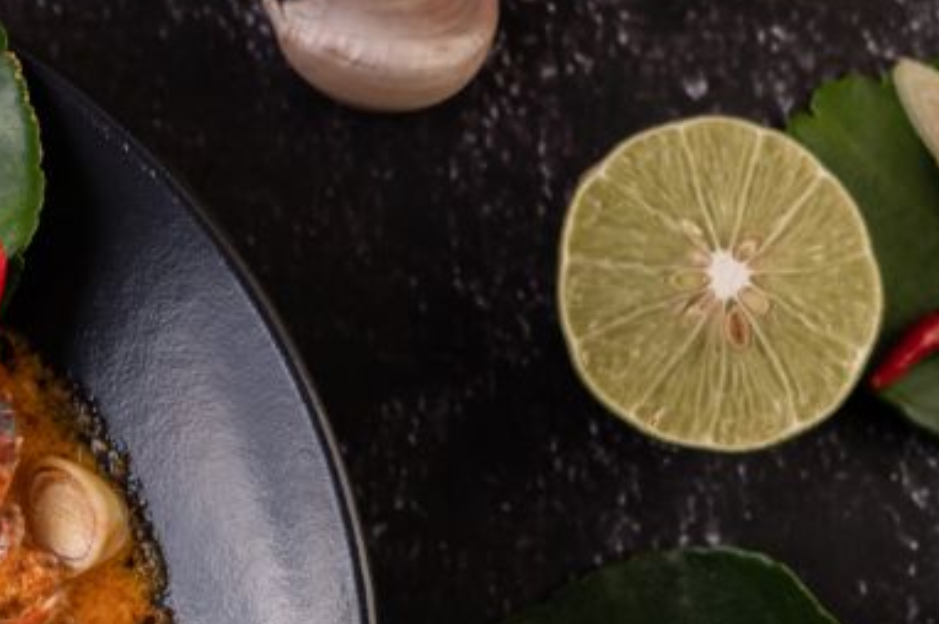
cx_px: -88
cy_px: 712
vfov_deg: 7.9
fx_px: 4508
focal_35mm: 173
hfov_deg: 11.7
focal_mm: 60
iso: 100
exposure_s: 1/125
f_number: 6.3
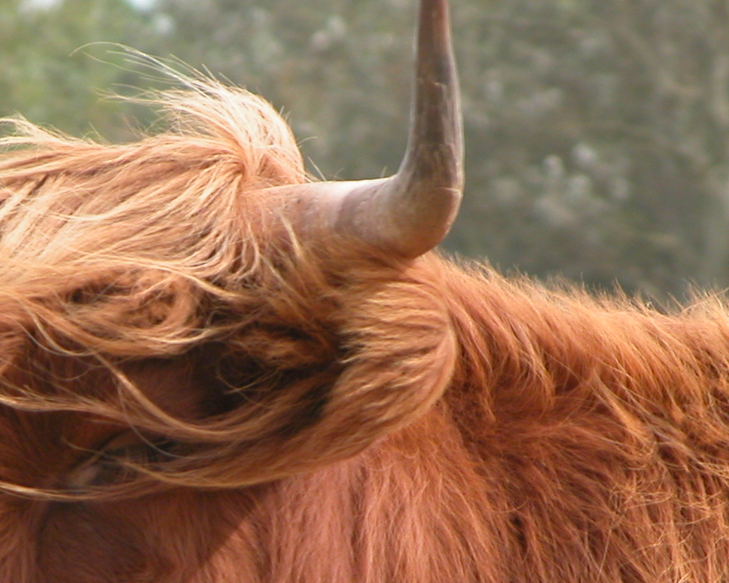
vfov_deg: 2.2
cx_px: 168
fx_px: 15405
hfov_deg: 2.7
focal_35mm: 714
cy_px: 506
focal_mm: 71.2
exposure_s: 1/197
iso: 100
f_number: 4.7
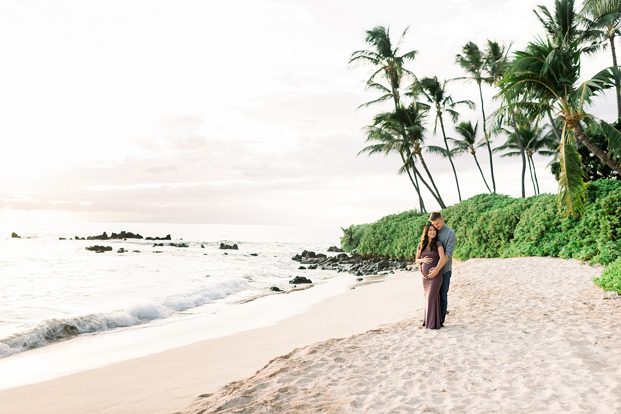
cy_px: 207
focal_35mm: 35
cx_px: 310
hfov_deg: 54.4
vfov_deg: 37.9
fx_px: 604
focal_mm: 35
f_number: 2.2
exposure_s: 1/800
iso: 250
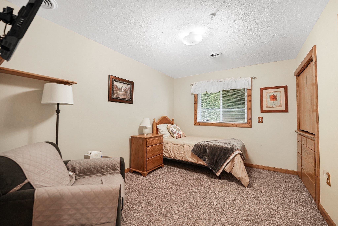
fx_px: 131
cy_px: 113
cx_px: 169
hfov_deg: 104.2
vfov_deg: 81.3
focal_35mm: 14
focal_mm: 14
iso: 2500
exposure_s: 1/160
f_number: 2.8
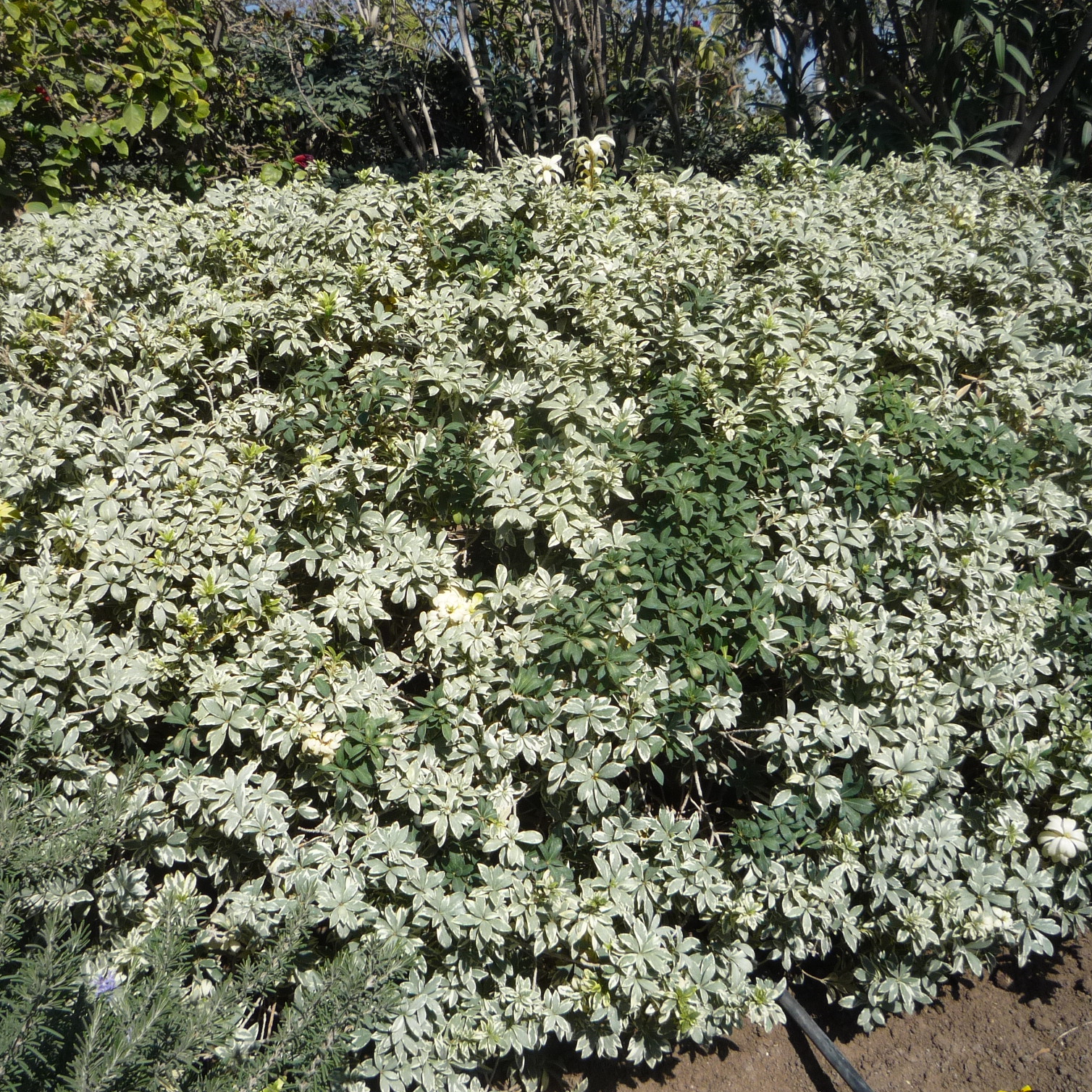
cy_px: 545
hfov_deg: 45.9
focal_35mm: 36
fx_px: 1285
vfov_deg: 46.0
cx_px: 463
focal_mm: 5.2
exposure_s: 1/400
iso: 100
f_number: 5.6
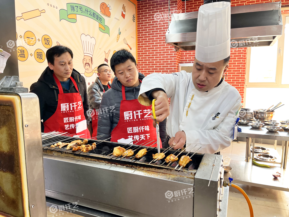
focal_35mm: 26
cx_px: 144
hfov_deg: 67.3
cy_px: 108
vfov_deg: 53.1
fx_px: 217
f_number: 1.6
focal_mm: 5.1
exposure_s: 1/112
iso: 125
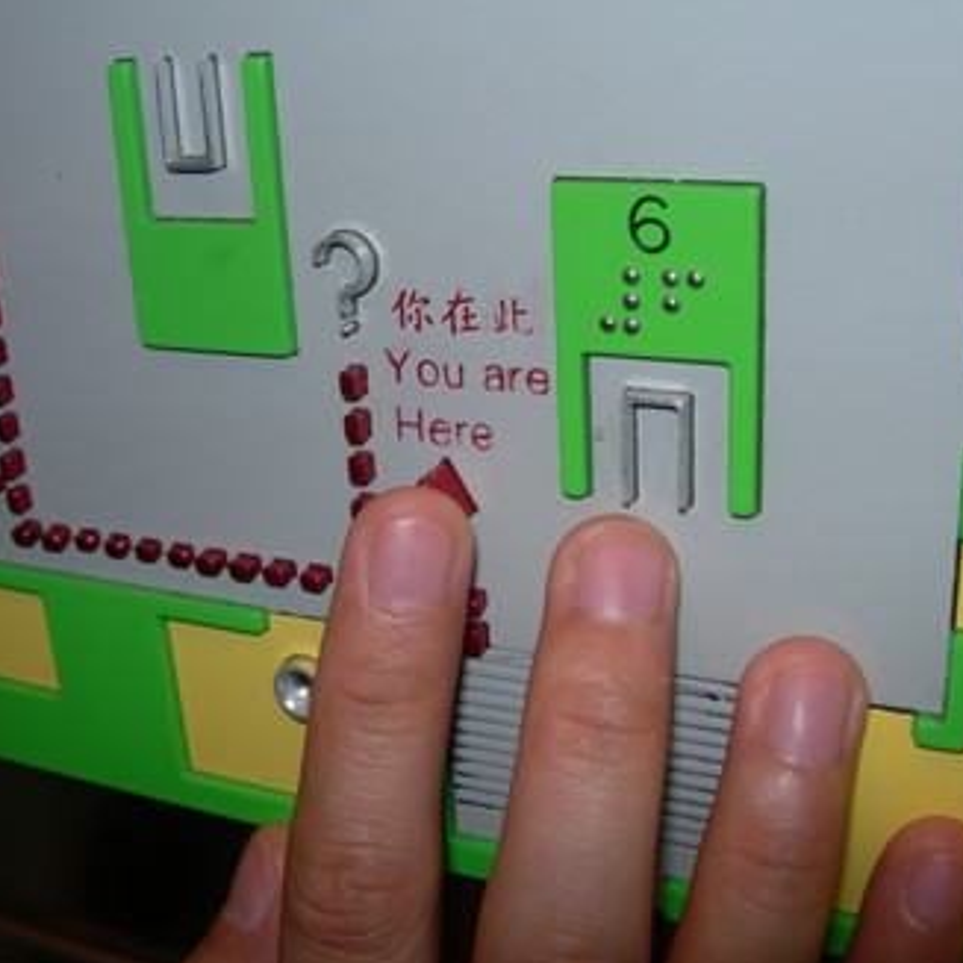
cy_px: 489
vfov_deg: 36.8
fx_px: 1448
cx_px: 509
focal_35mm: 46
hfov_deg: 36.8
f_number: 4.8
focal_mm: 7.8
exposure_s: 1/60.1
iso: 50
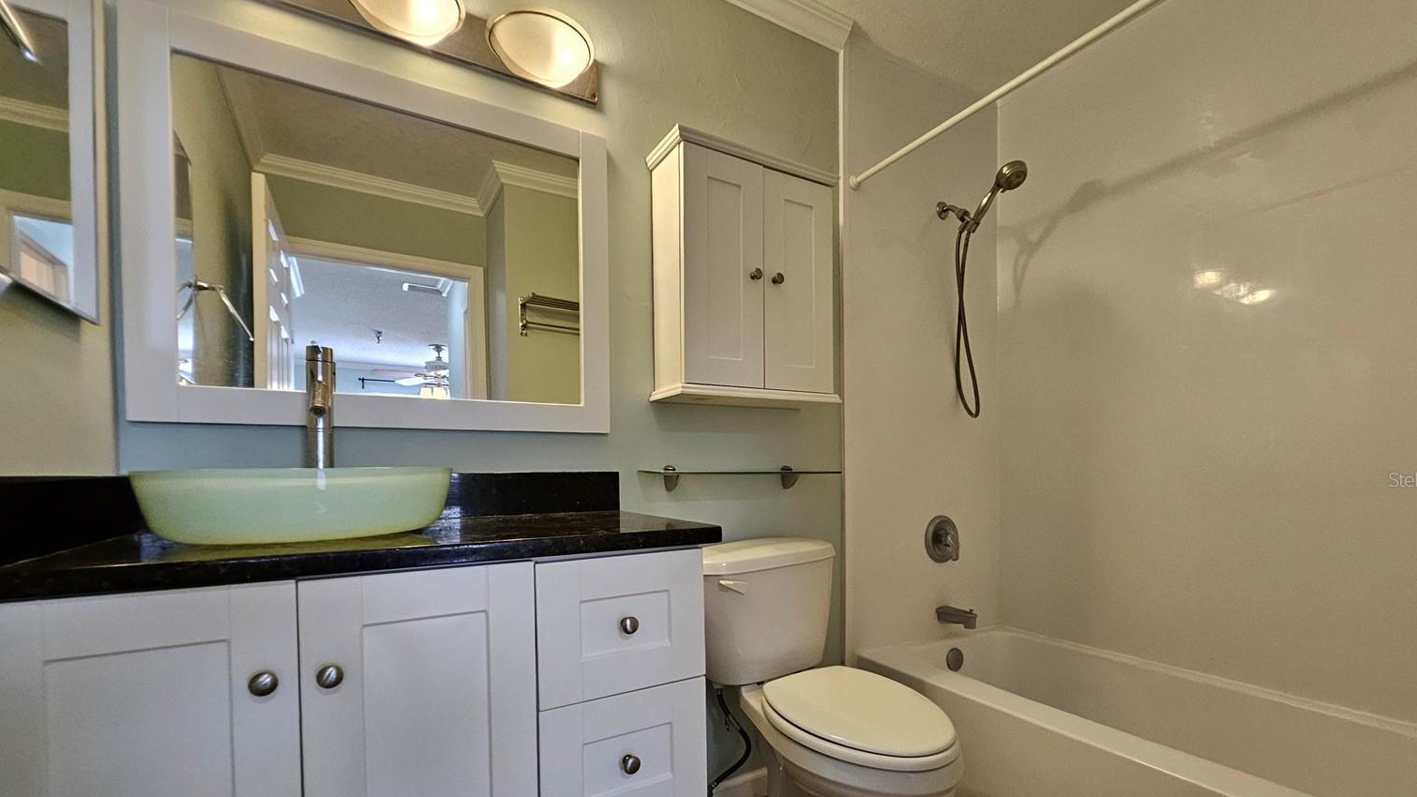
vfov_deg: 69.8
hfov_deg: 103.0
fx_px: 564
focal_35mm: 15
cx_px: 727
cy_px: 479
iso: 160
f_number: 2.2
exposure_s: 1/60
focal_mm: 1.74
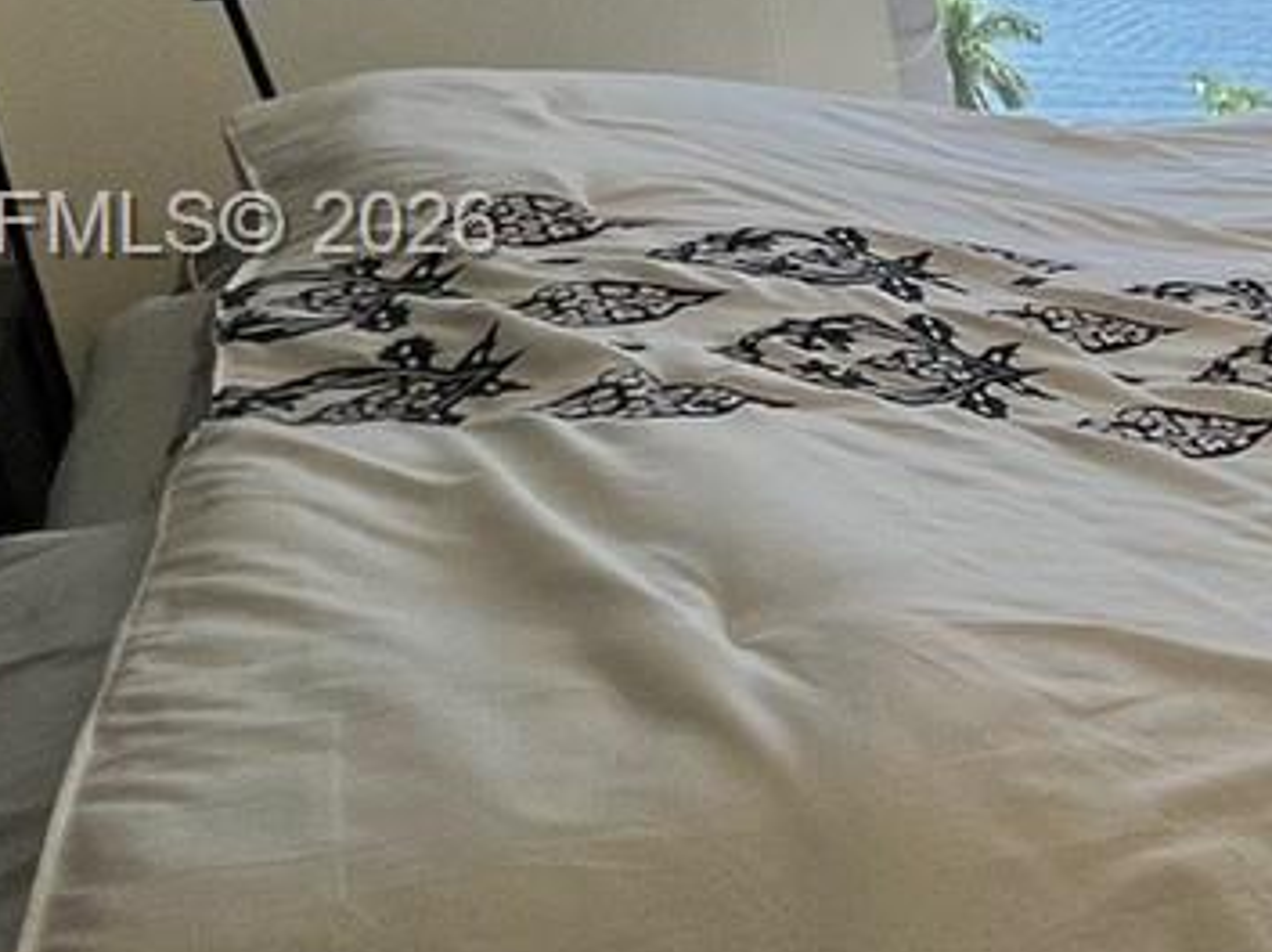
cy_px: 231
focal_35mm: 59
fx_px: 2166
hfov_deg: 21.7
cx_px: 2259
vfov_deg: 24.5
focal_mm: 1.57
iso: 32
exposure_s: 1/431
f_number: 1.8
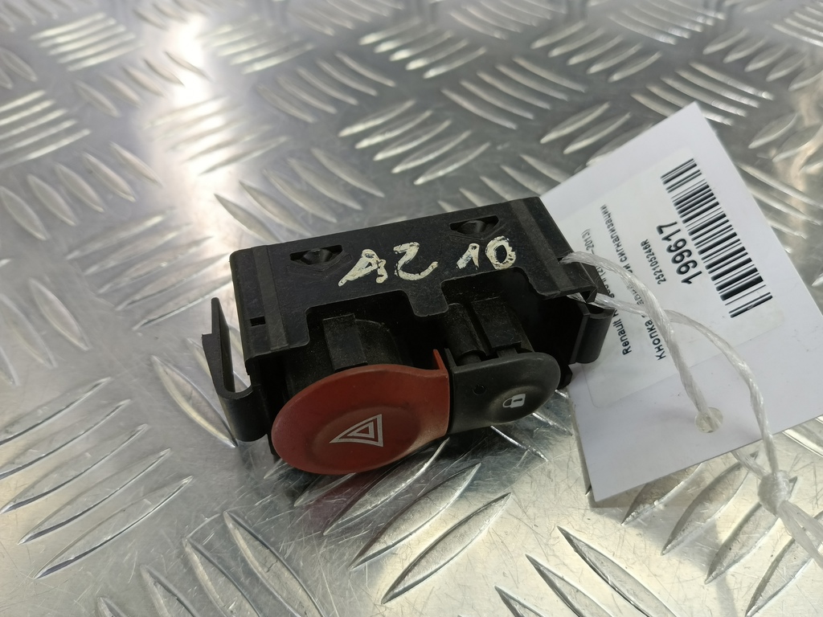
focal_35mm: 23
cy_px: 308
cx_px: 412
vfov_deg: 58.9
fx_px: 547
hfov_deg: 73.9
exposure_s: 1/50
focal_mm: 4.11
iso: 124
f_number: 1.6
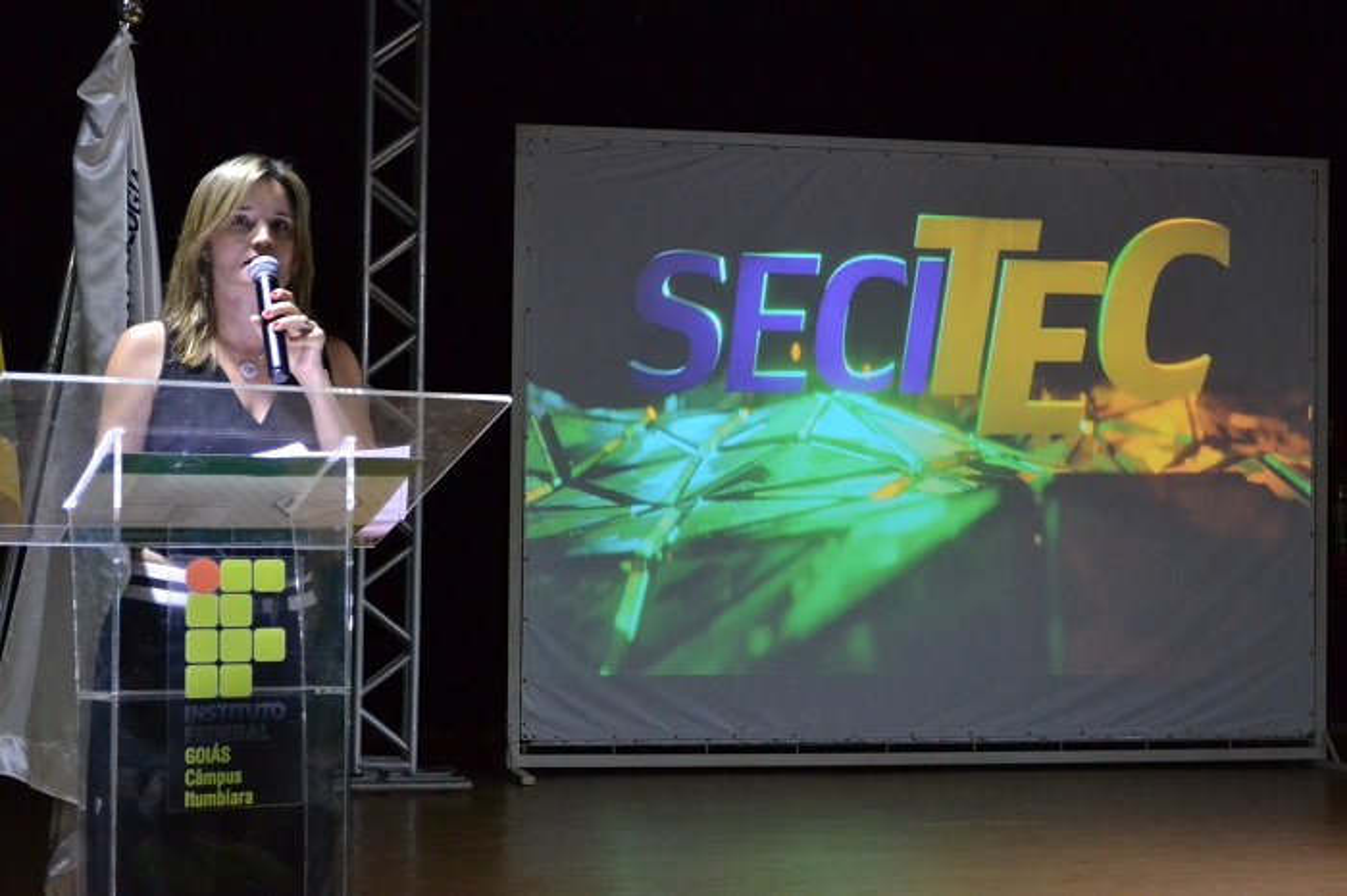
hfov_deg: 33.4
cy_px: 448
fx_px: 2244
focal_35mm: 60
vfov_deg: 22.6
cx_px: 674
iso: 3200
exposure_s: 1/30
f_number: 5.3
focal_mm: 40
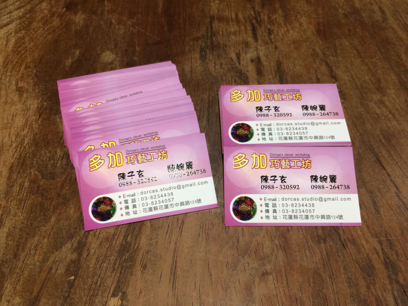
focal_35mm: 29
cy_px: 153
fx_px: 342
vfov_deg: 48.2
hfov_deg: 61.7
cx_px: 204
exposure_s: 1/40
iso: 40
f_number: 2.2
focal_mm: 4.15
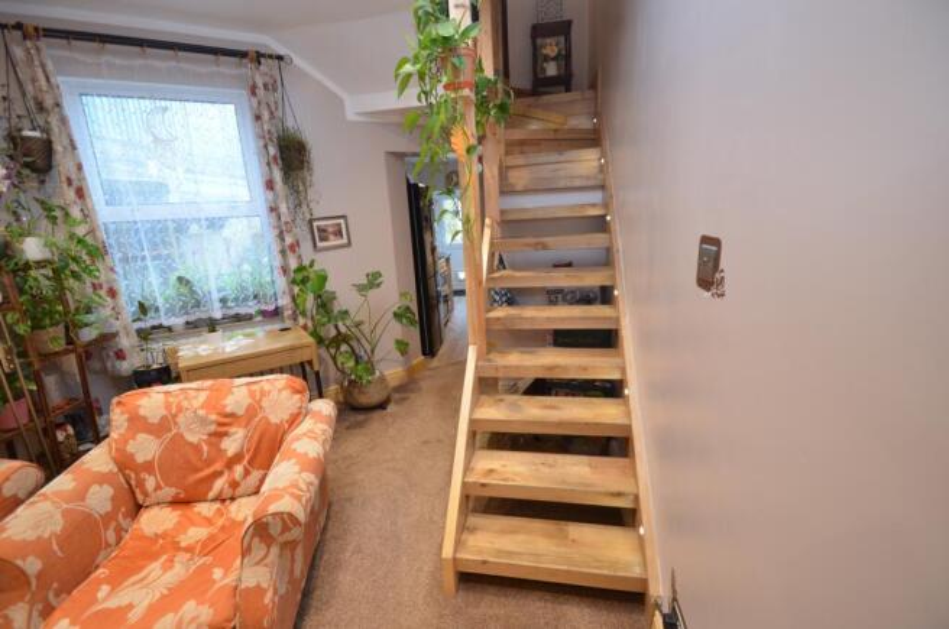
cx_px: 474
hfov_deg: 95.1
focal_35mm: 16
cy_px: 314
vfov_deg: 71.9
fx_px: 434
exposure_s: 1/50
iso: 800
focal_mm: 11
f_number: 3.5
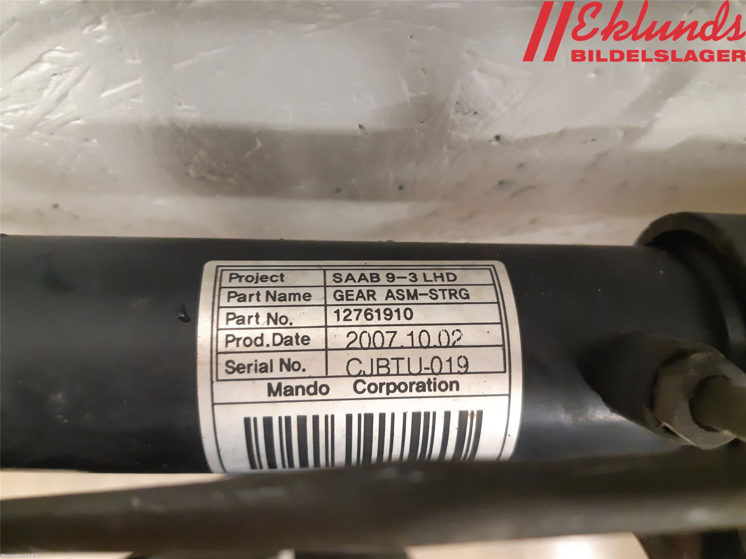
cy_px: 280
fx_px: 560
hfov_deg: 67.3
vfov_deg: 53.1
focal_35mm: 26
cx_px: 373
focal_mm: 3.93
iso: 500
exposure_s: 1/25
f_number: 1.7
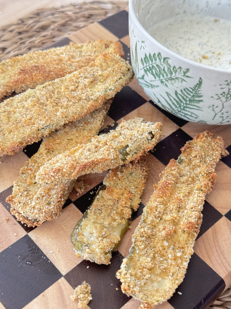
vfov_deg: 39.7
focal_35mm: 48
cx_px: 116
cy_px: 154
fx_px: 427
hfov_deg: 30.3
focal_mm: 6.76
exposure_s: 1/60
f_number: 1.78
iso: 160
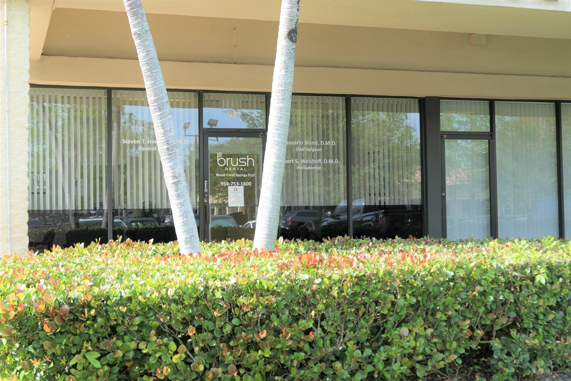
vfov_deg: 27.0
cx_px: 286
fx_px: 793
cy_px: 190
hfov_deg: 39.6
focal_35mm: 50
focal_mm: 18.3
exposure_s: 1/400
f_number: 2.8
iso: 125
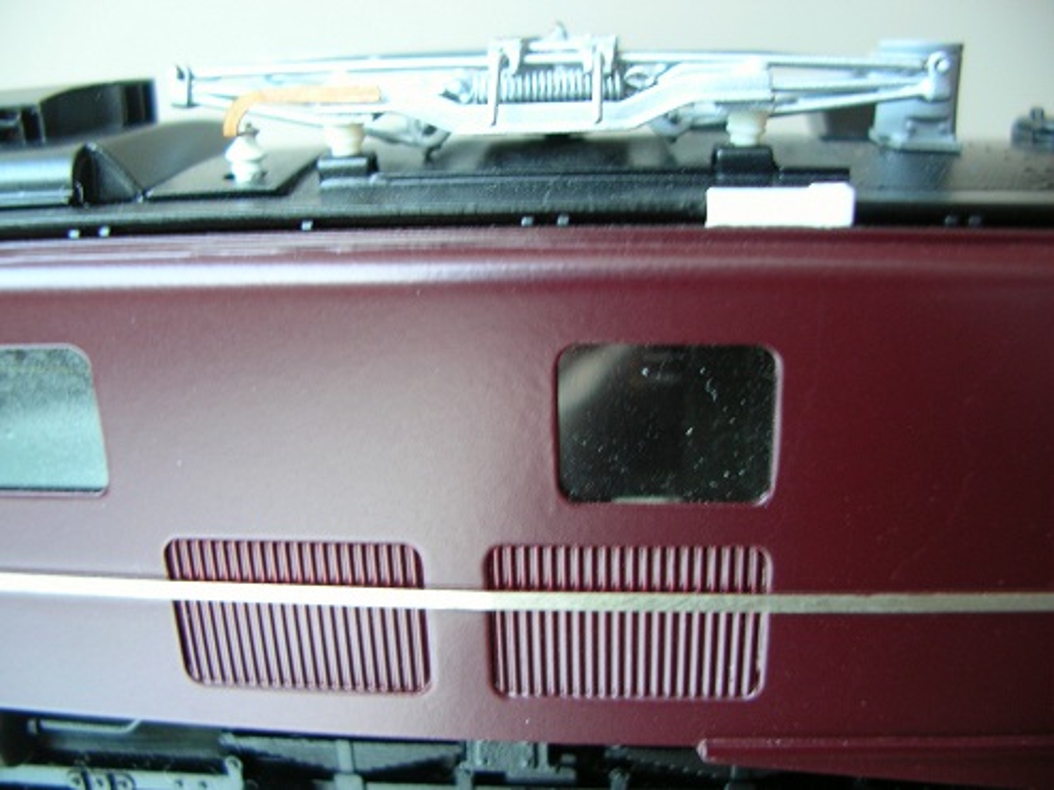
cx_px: 527
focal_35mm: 35
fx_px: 1065
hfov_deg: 52.6
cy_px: 395
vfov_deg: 40.7
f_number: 2.8
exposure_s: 1/5.6
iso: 50
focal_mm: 5.8
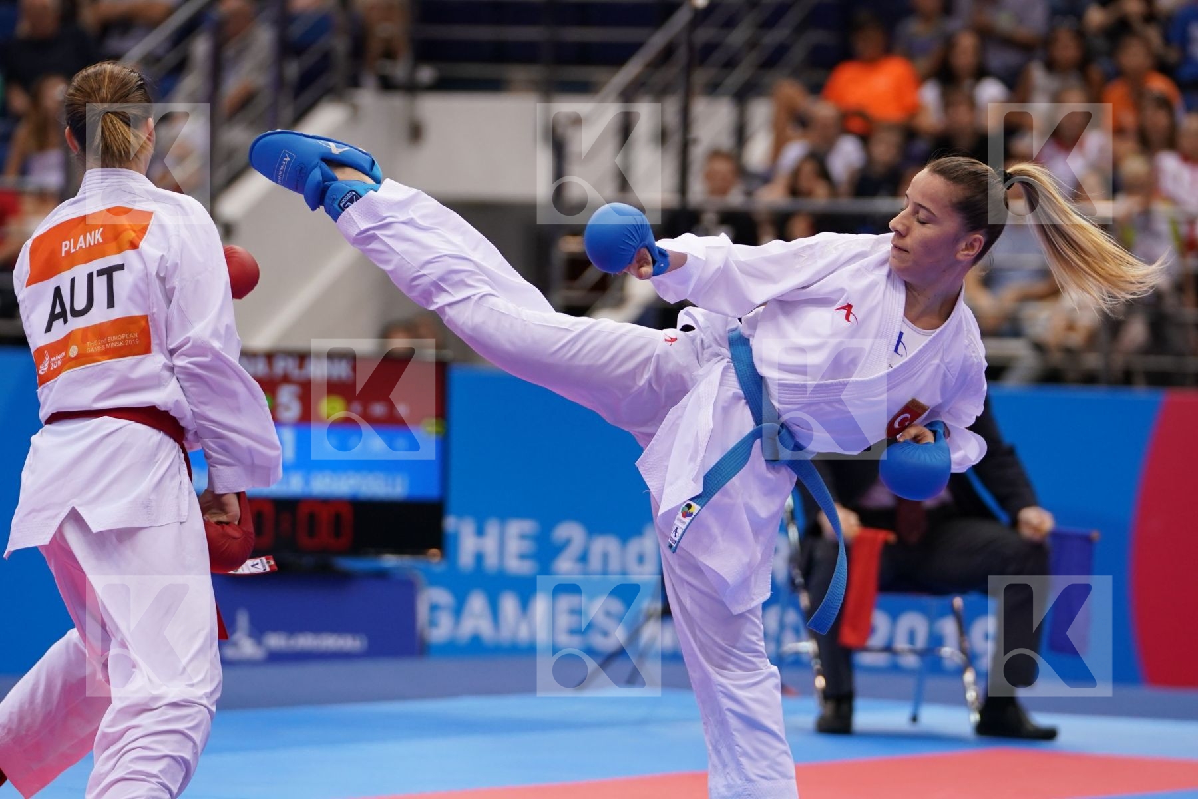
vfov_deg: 6.4
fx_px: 7121
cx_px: 599
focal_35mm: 214
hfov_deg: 9.6
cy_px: 400
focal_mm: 143
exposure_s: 1/1000
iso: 1250
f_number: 2.8
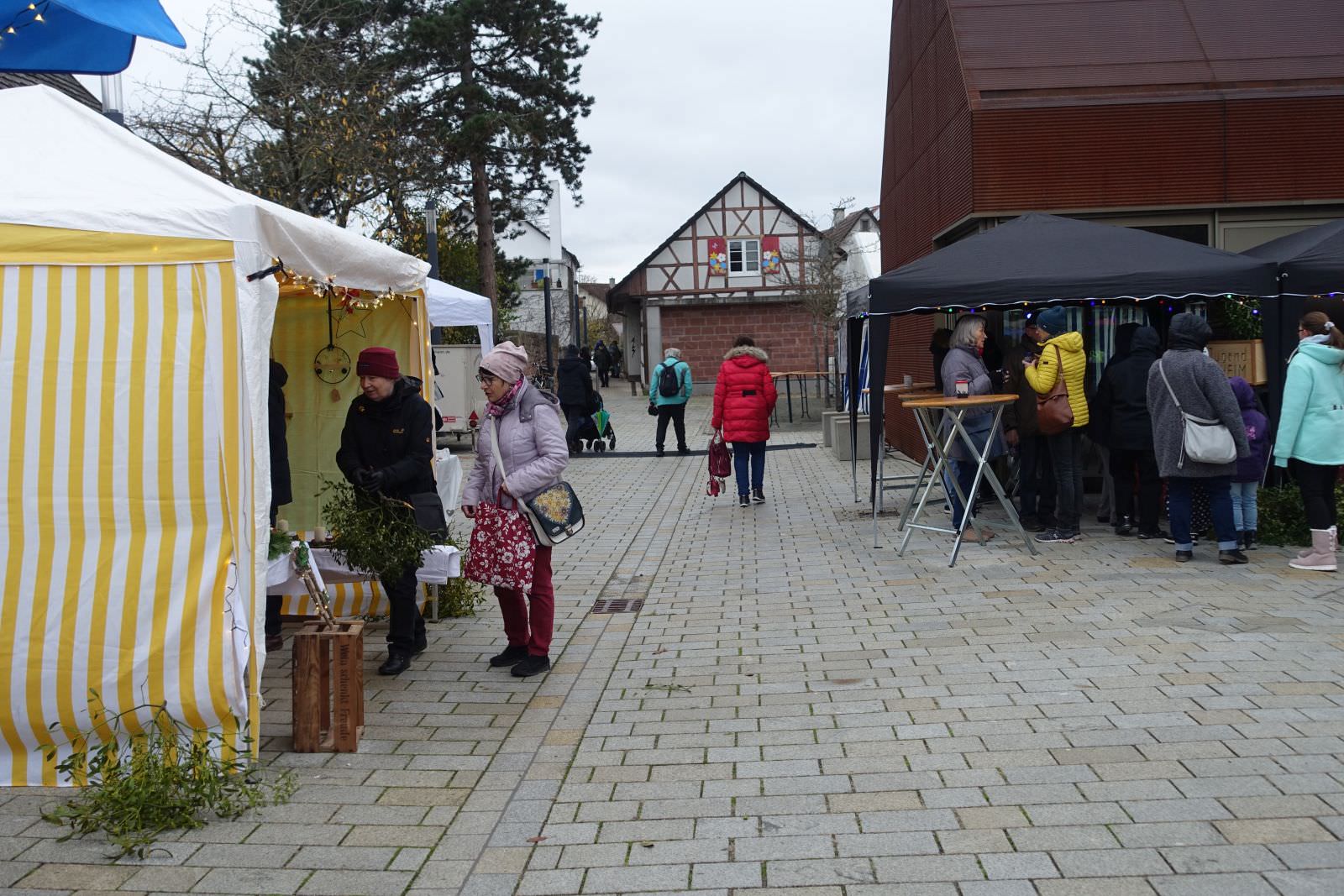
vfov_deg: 35.9
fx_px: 1381
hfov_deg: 51.9
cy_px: 448
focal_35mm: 37
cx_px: 672
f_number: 2.8
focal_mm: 13.53
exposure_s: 1/100
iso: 125
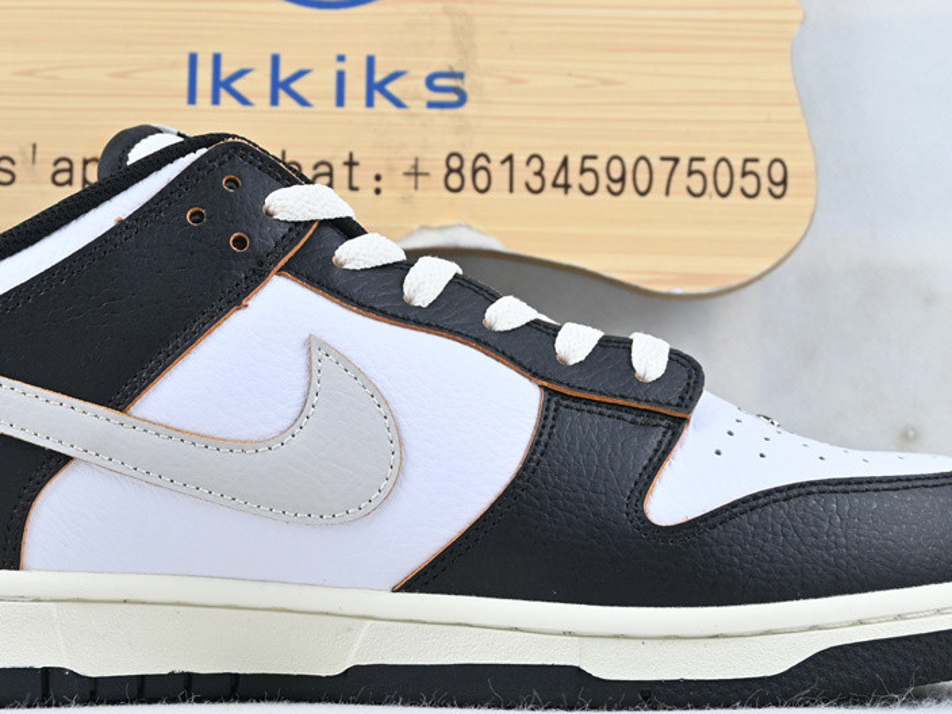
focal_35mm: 77
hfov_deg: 25.1
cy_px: 416
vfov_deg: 19.0
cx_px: 366
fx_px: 2129
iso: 100
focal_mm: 31.5
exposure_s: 1/40
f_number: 5
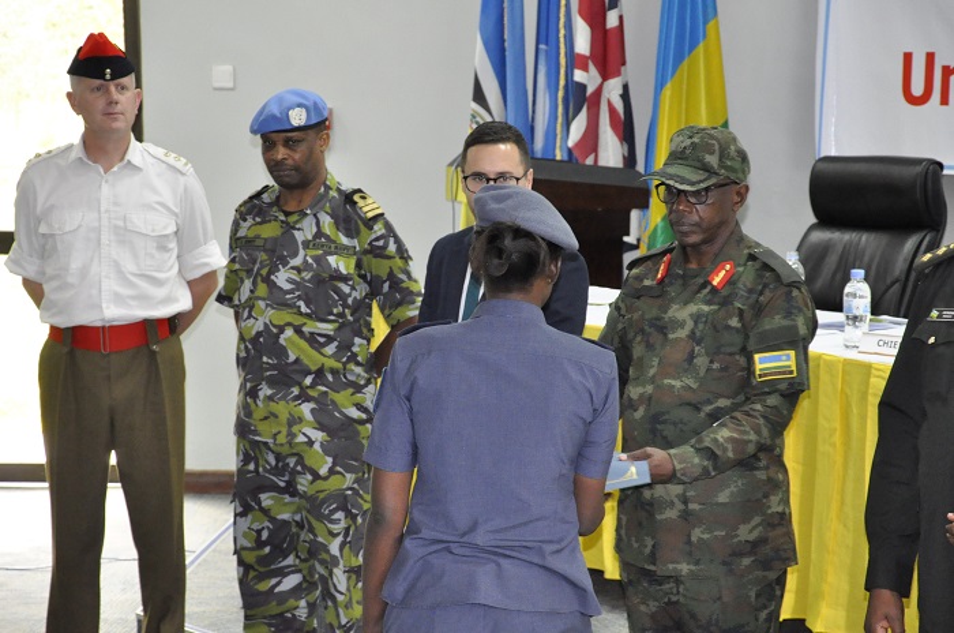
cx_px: 477
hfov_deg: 19.5
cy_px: 316
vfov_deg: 13.0
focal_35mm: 105
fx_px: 2777
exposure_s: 1/60
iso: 3200
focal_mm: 70
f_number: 5.6
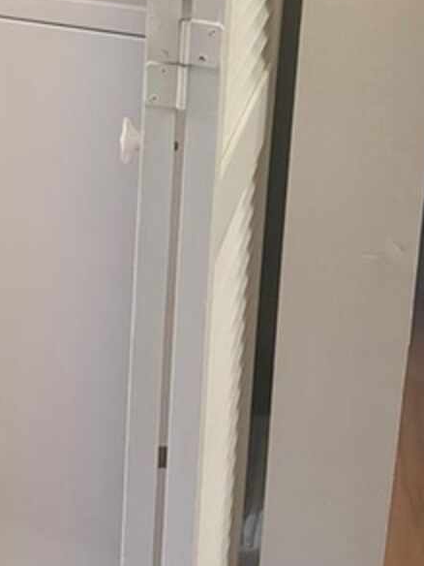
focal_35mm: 76
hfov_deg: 17.9
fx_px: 1241
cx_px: -157
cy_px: -134
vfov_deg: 23.2
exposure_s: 1/60
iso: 400
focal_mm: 5.96
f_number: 1.6
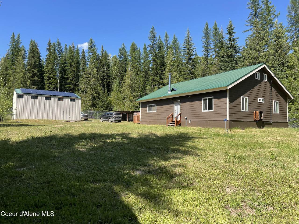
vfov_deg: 53.1
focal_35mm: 26
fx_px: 225
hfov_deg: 67.3
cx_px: 150
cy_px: 112
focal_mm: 4.2
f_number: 1.6
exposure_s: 1/1531
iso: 32
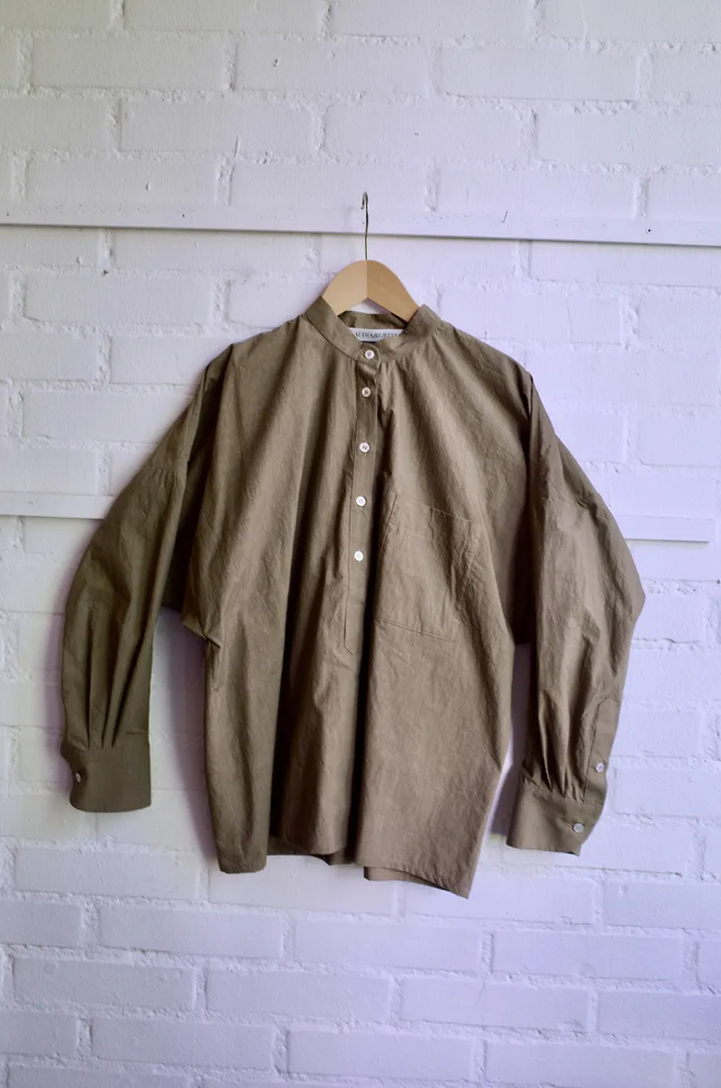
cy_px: 544
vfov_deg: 65.6
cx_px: 360
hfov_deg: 46.2
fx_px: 845
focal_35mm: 28
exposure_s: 1/40
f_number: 2.8
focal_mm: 18.3
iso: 160
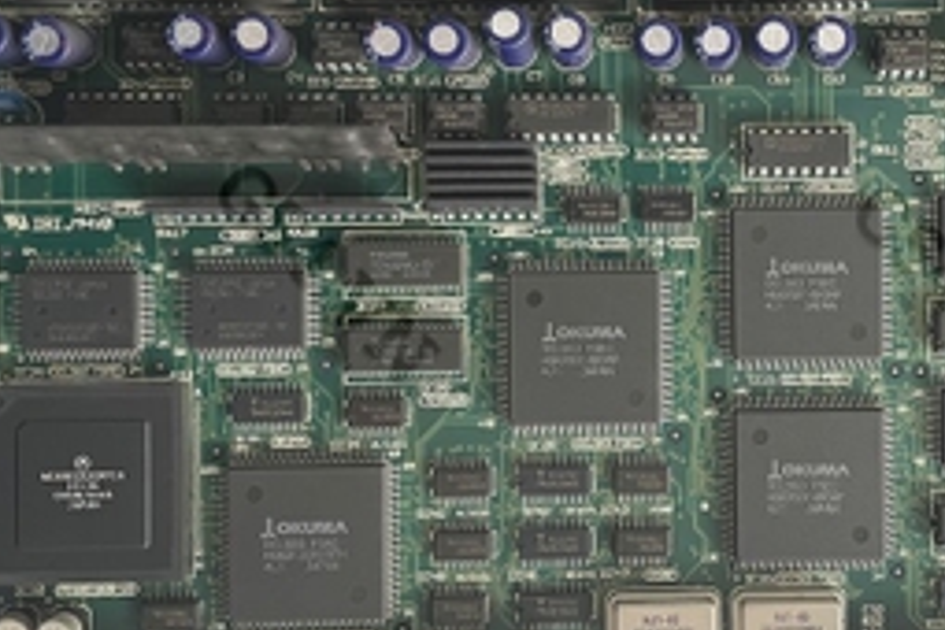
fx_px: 1339
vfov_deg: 26.5
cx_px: 697
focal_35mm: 51
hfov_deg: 38.0
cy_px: 296
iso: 200
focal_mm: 4.2
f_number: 1.6
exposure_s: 1/60
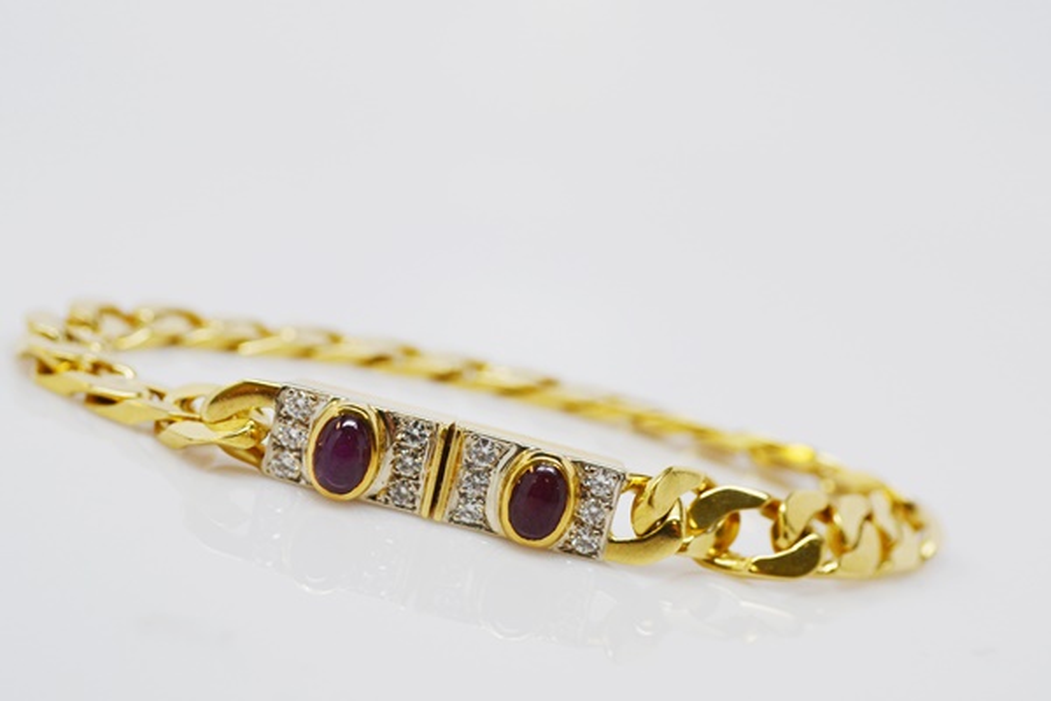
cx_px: 526
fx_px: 963
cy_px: 350
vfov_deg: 40.0
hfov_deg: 57.2
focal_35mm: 33
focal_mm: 22
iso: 320
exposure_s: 1/125
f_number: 5.6
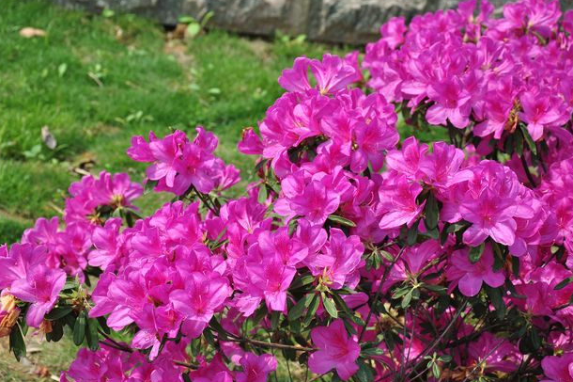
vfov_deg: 15.9
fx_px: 1368
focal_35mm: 86
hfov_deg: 23.6
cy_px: 168
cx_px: 261
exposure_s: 1/640
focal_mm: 50
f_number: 7.1
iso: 200
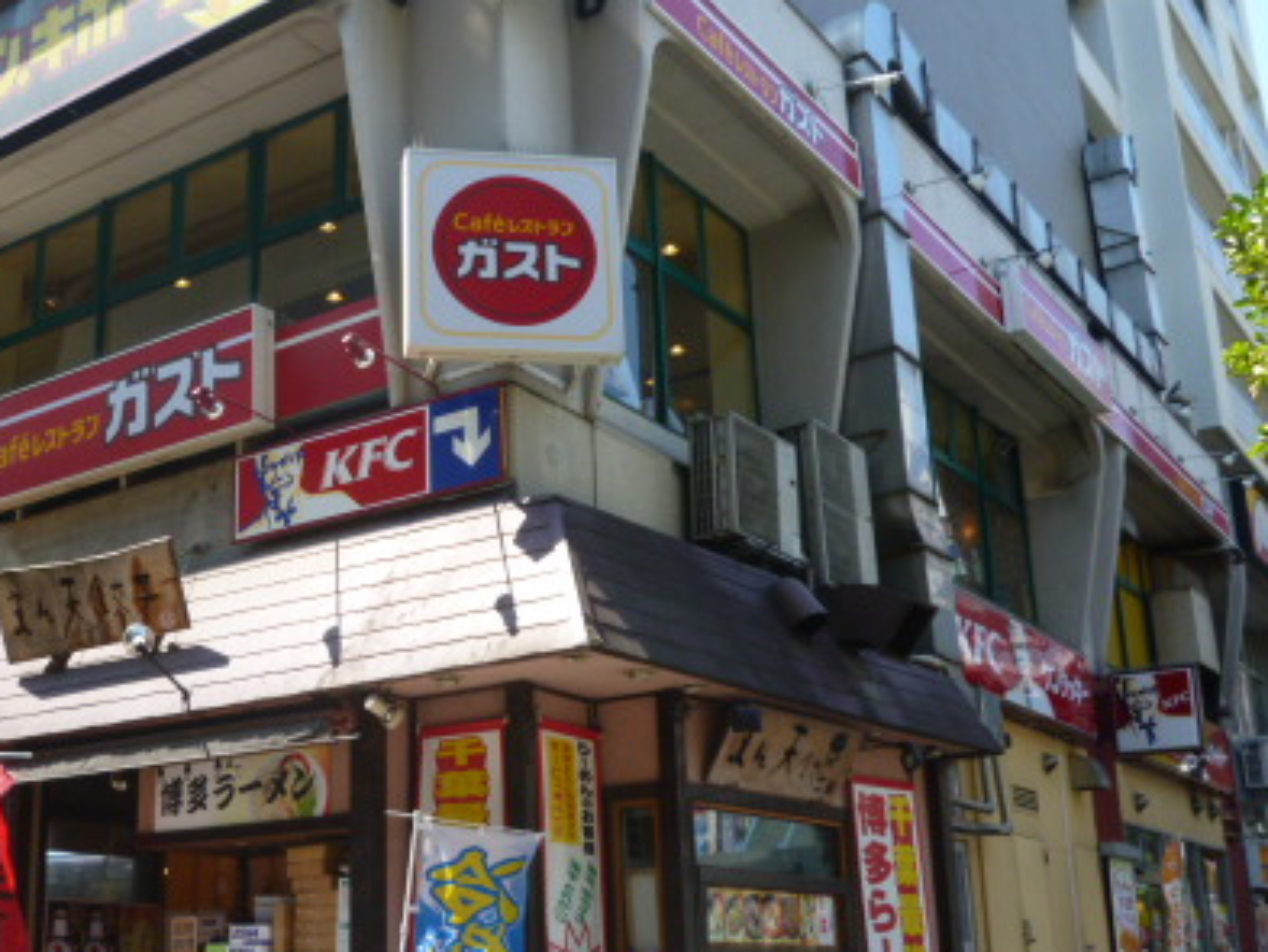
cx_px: 416
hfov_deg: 42.3
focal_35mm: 44
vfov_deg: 32.9
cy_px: 532
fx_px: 1612
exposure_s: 1/160
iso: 80
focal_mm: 4.8
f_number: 4
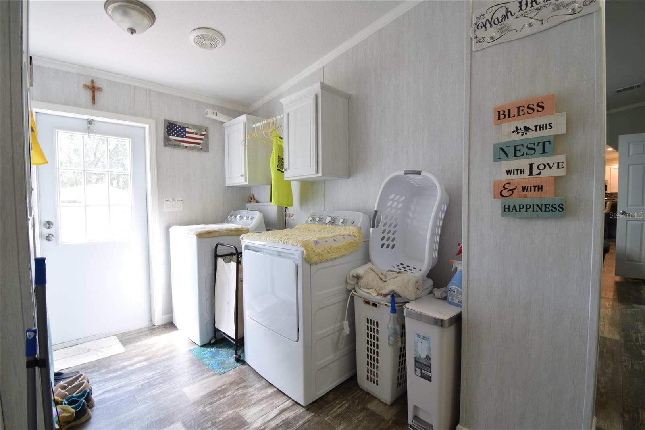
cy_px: 215
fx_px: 269
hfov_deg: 100.4
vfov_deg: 77.3
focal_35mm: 15
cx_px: 322
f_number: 11
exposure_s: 1
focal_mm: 10
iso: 100
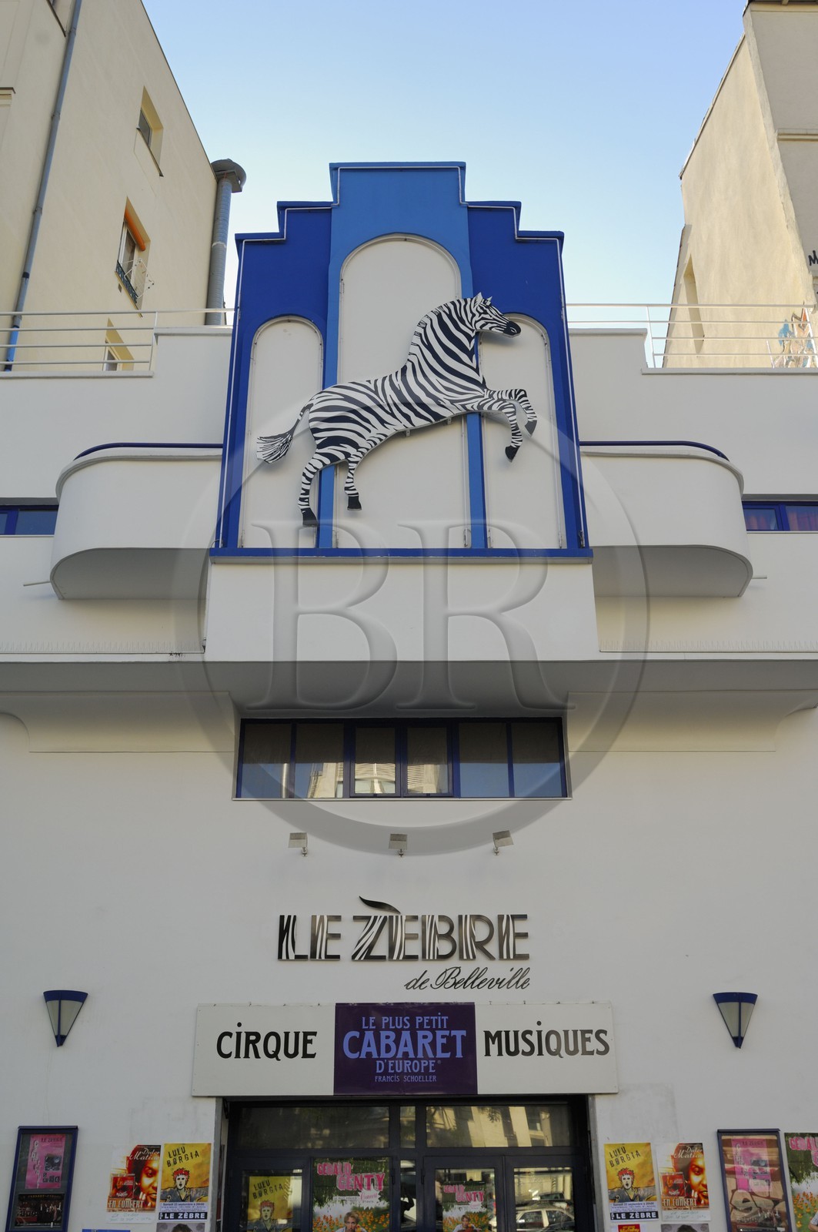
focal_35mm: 33
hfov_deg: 39.9
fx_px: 1127
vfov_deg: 57.3
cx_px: 409
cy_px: 616
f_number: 6.7
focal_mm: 22
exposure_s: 1/125
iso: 100
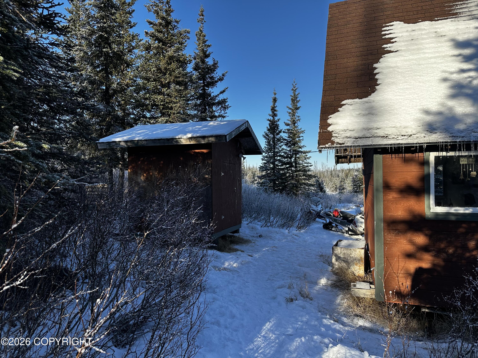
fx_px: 331
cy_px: 179
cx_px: 239
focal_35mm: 24
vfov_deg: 56.8
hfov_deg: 71.6
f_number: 1.78
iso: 80
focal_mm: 6.86
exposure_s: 1/2110
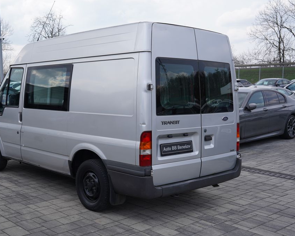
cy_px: 118
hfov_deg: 42.7
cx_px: 118
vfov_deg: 34.9
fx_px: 376
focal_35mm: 43
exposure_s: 1/250
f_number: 7.1
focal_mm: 38
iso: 100
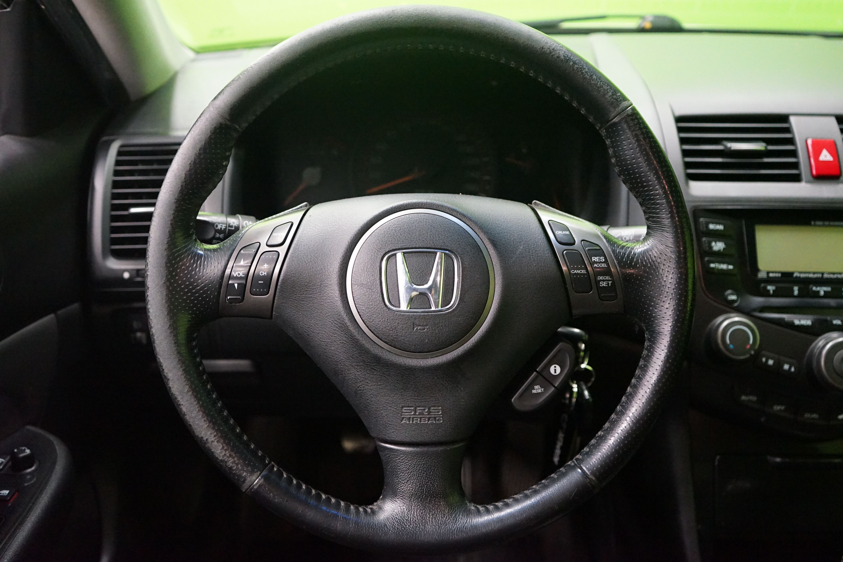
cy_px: 281
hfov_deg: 57.2
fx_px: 773
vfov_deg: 40.0
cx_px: 422
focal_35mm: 33
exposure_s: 1/20
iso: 6400
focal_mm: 33
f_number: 4
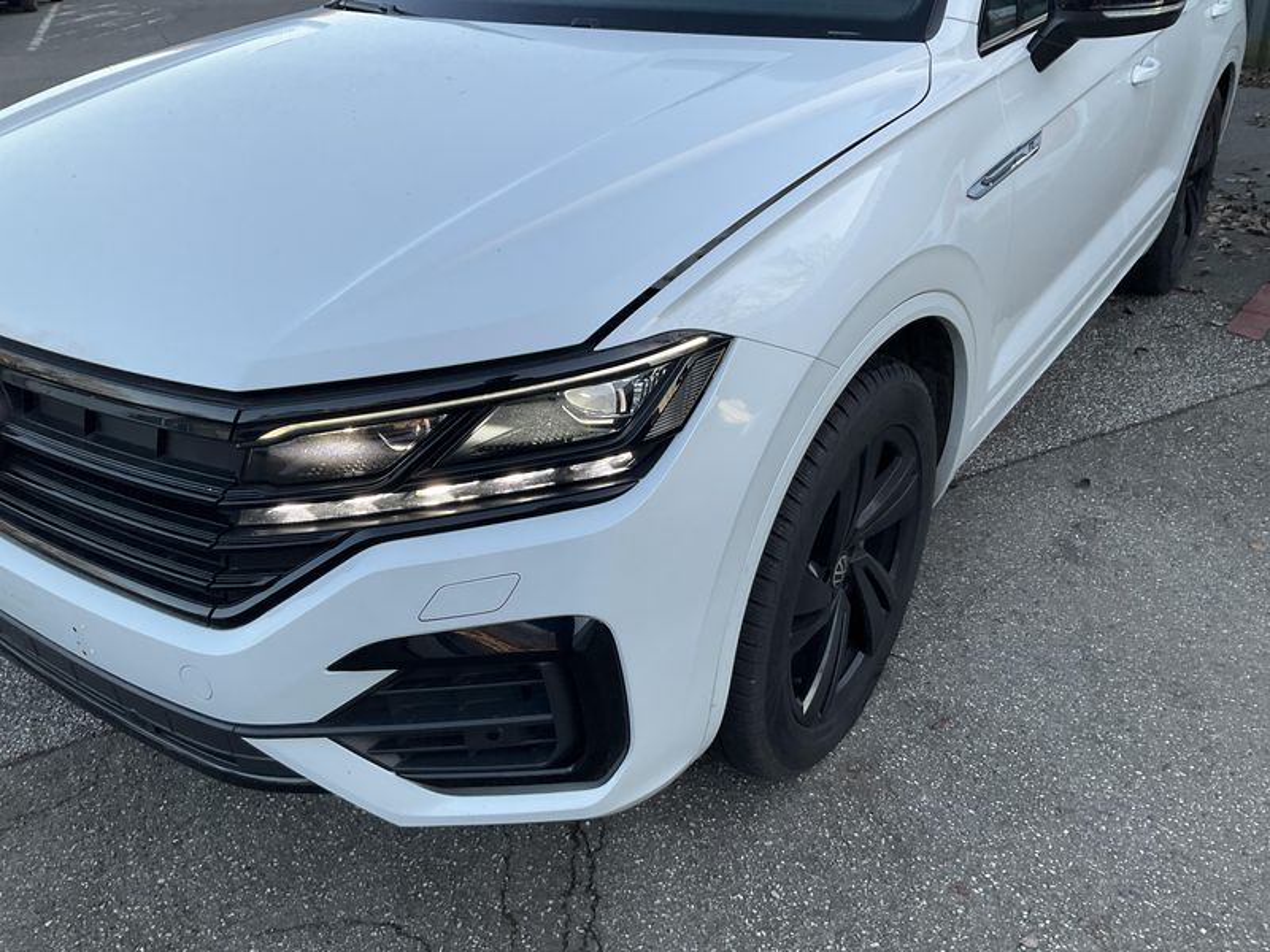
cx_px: 635
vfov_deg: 48.2
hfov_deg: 61.7
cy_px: 476
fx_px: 1064
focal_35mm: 29
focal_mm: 3
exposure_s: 1/98
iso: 16
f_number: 1.8
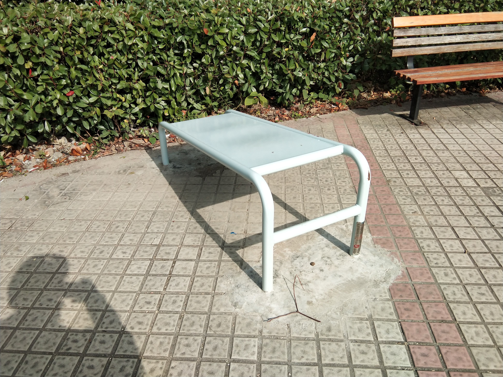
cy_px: 188
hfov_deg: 58.4
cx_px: 252
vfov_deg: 45.4
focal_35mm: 31
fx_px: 450
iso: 50
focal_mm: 3.69
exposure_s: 1/838
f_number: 2.2
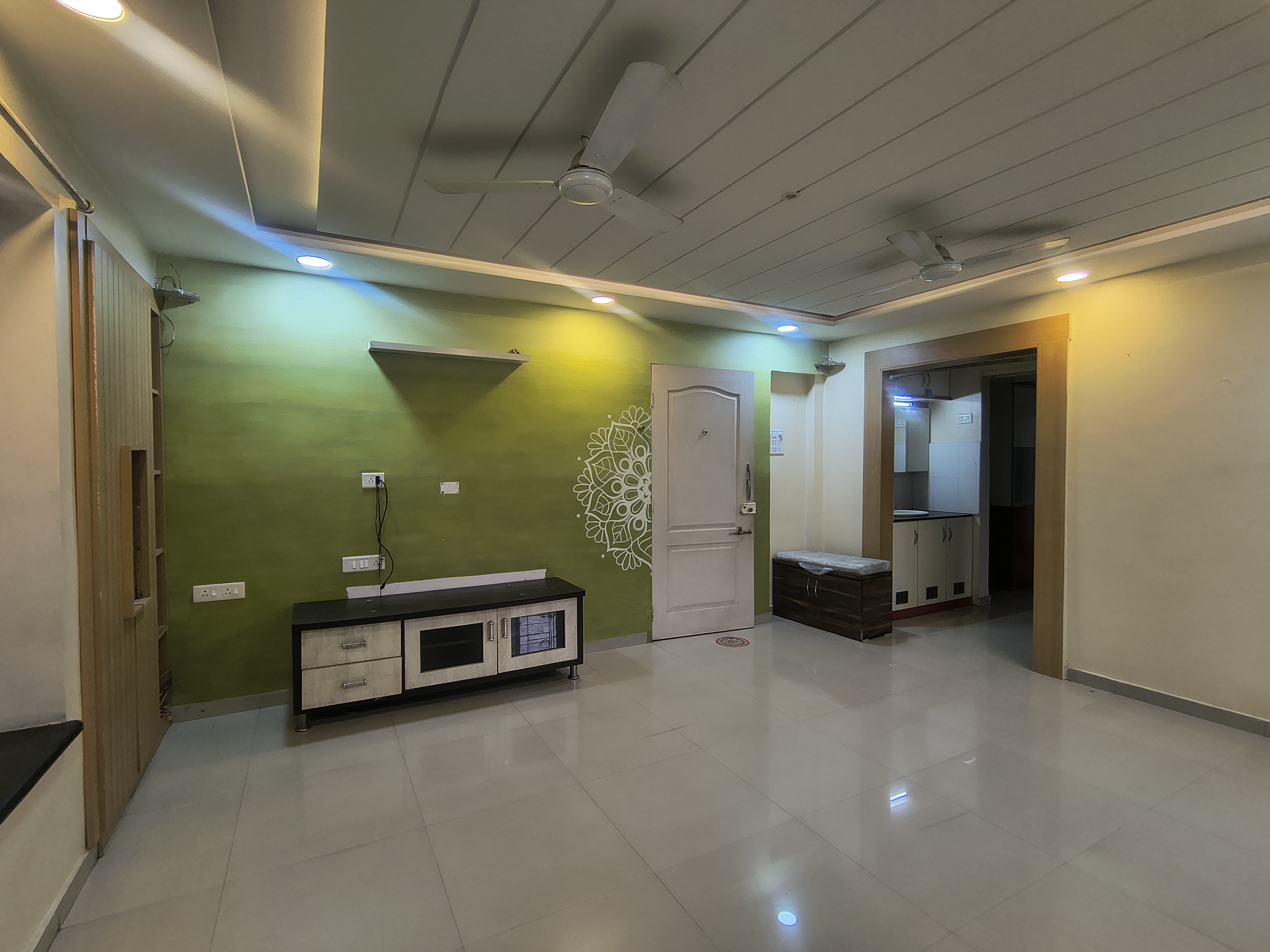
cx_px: 635
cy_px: 476
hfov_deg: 110.5
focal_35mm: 12
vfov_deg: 94.5
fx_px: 440
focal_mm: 2.13
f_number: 2.2
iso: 172
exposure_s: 1/50
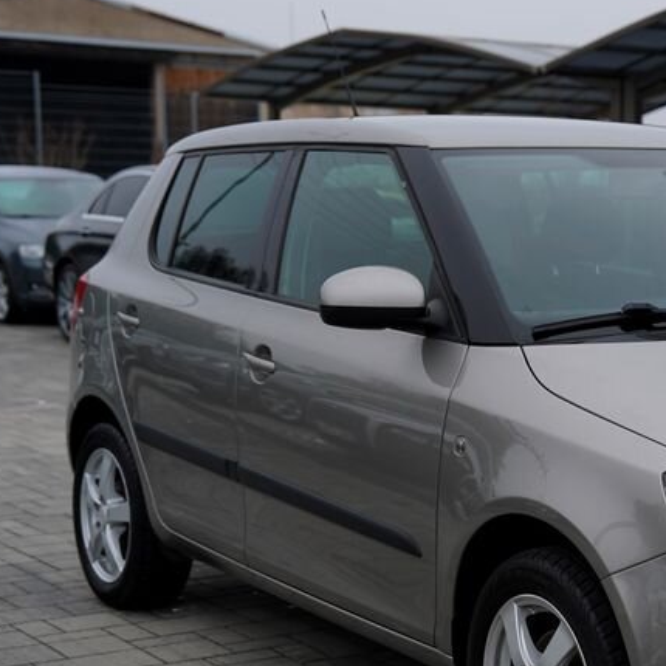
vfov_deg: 19.9
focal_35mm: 87
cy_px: 456
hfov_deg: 19.4
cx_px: 646
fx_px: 1894
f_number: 3.2
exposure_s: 1/60
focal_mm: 43
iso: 100
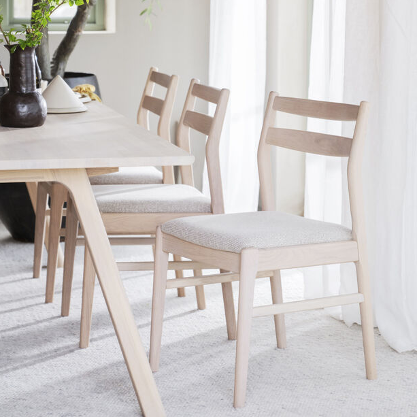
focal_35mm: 97
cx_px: 219
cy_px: 127
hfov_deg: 17.9
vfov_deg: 17.9
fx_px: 1322
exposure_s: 1/80
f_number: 4
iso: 320
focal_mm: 70
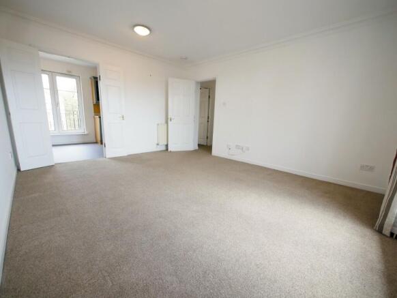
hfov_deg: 102.0
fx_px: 161
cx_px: 198
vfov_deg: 85.7
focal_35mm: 14
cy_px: 149
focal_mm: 7
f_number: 4
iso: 640
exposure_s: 1/60
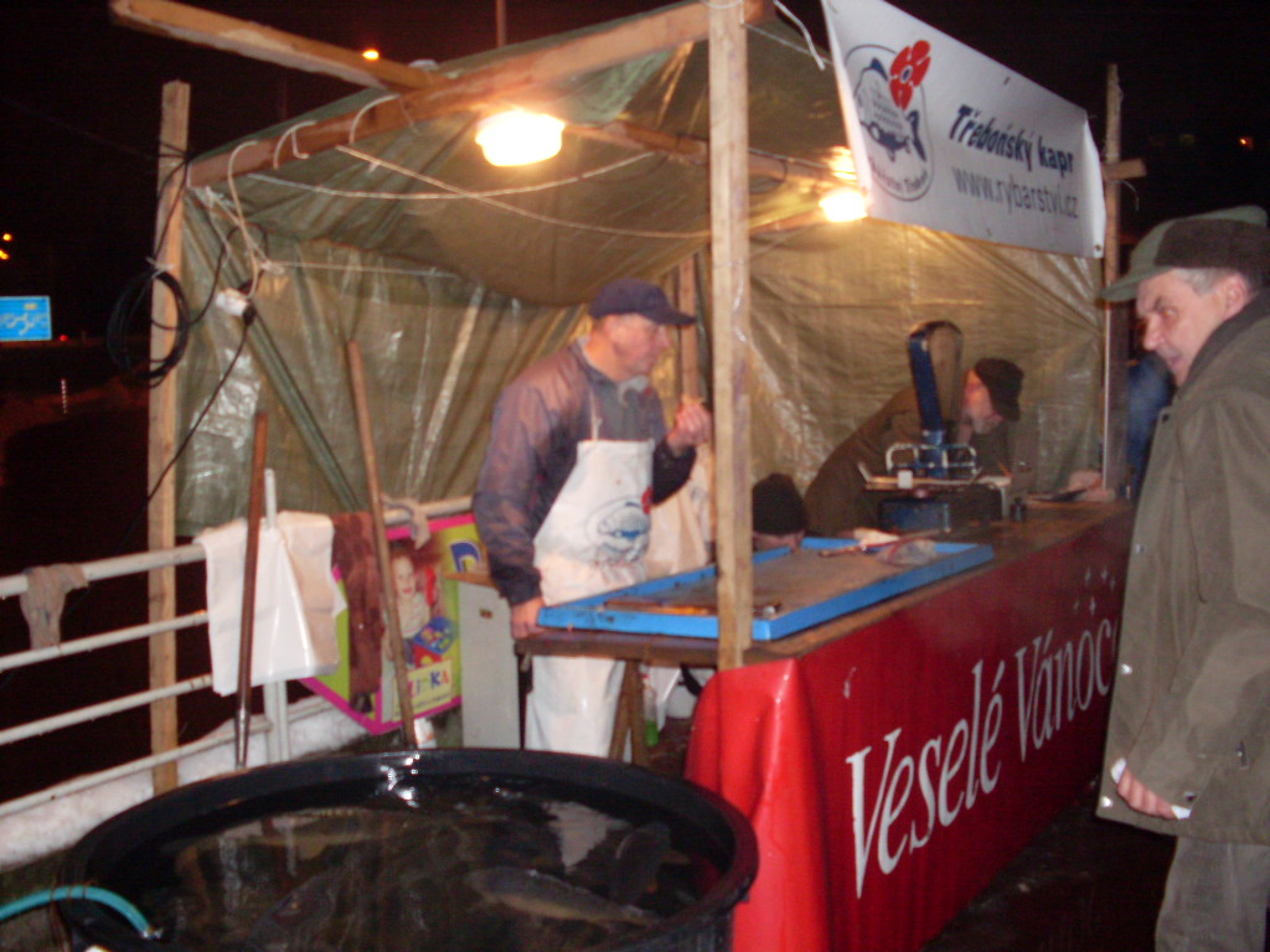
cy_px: 476
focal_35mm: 38
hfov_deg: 49.0
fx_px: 1394
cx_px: 635
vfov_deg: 37.7
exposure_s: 1/45
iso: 240
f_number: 2.8
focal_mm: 6.3
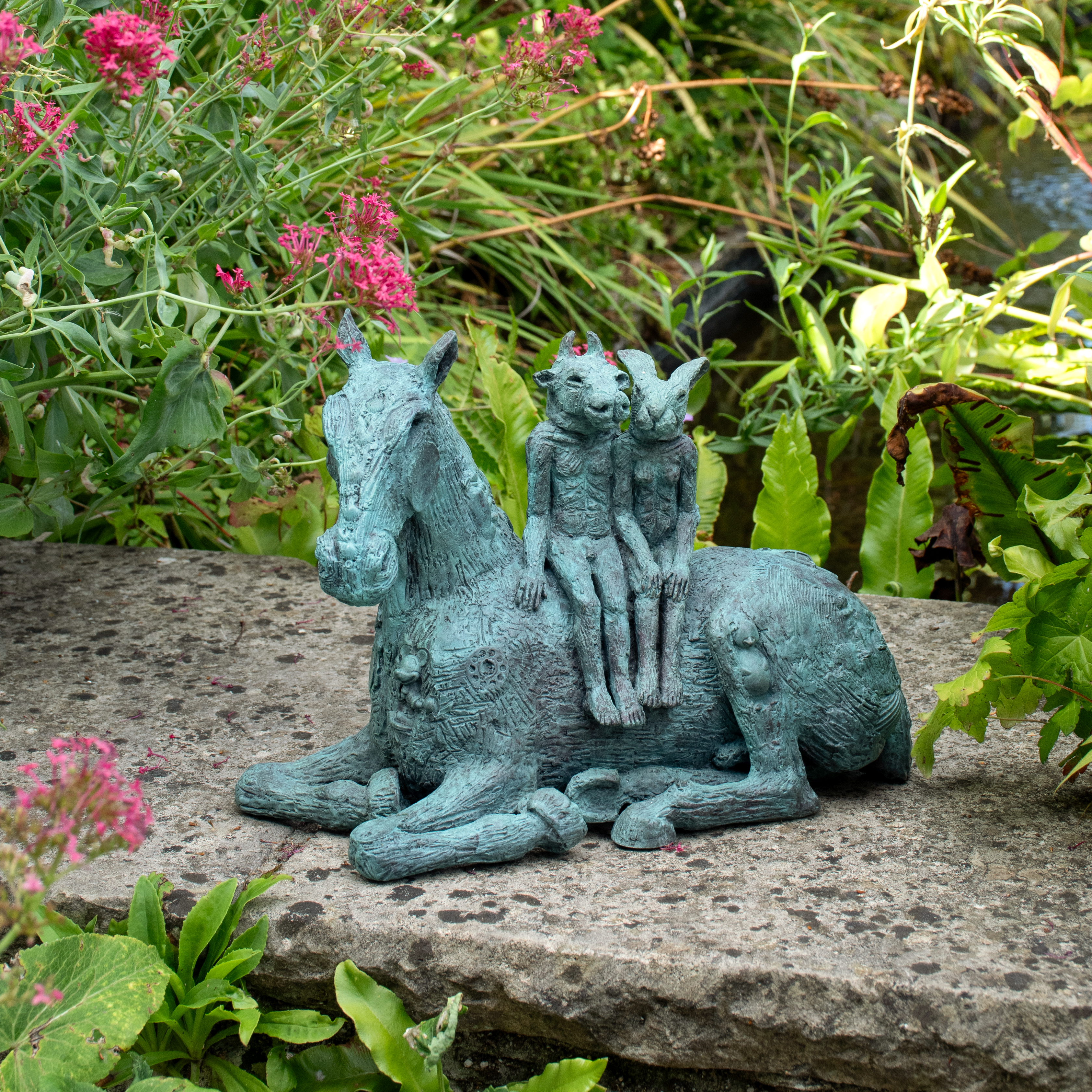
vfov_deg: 23.5
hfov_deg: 23.7
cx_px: 545
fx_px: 2605
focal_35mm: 73
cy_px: 294
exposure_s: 1/60
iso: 320
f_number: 7.1
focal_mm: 35
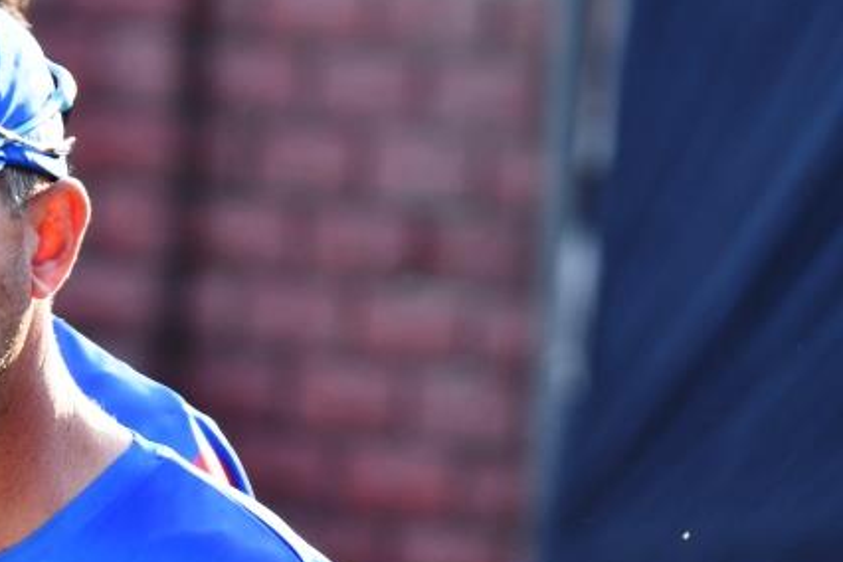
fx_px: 16882
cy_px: 571
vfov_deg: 1.9
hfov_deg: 2.9
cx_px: -168
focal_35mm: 721
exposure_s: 1/500
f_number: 6.3
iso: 320
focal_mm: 200
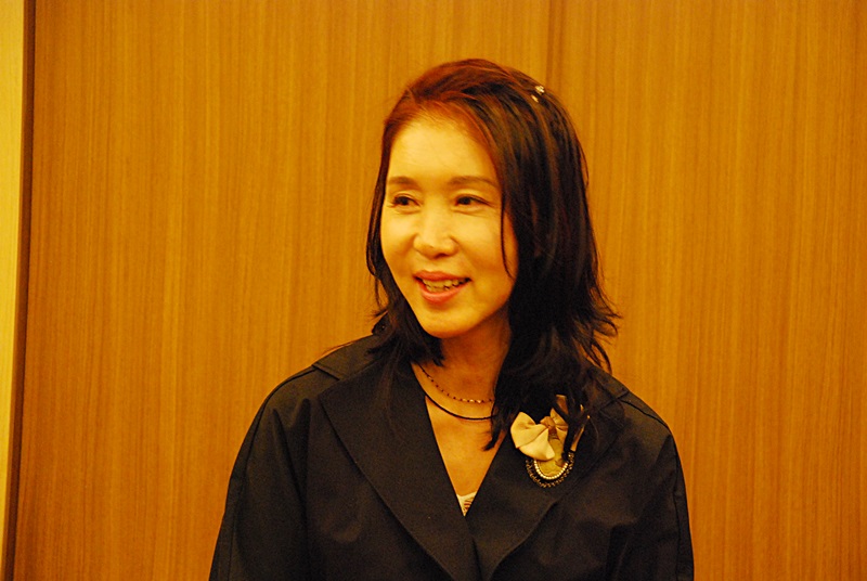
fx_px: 3256
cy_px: 290
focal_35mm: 135
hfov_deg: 15.2
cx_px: 434
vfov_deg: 10.2
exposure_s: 1/25
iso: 1600
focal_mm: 90
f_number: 5.6
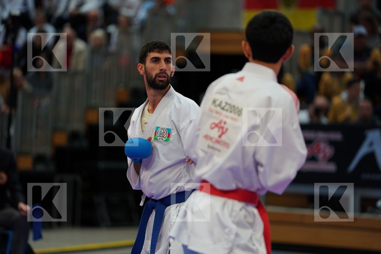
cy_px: 127
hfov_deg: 11.2
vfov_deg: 7.5
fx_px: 1947
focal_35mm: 184
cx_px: 190
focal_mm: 184
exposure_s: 1/1000
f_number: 2.8
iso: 1250
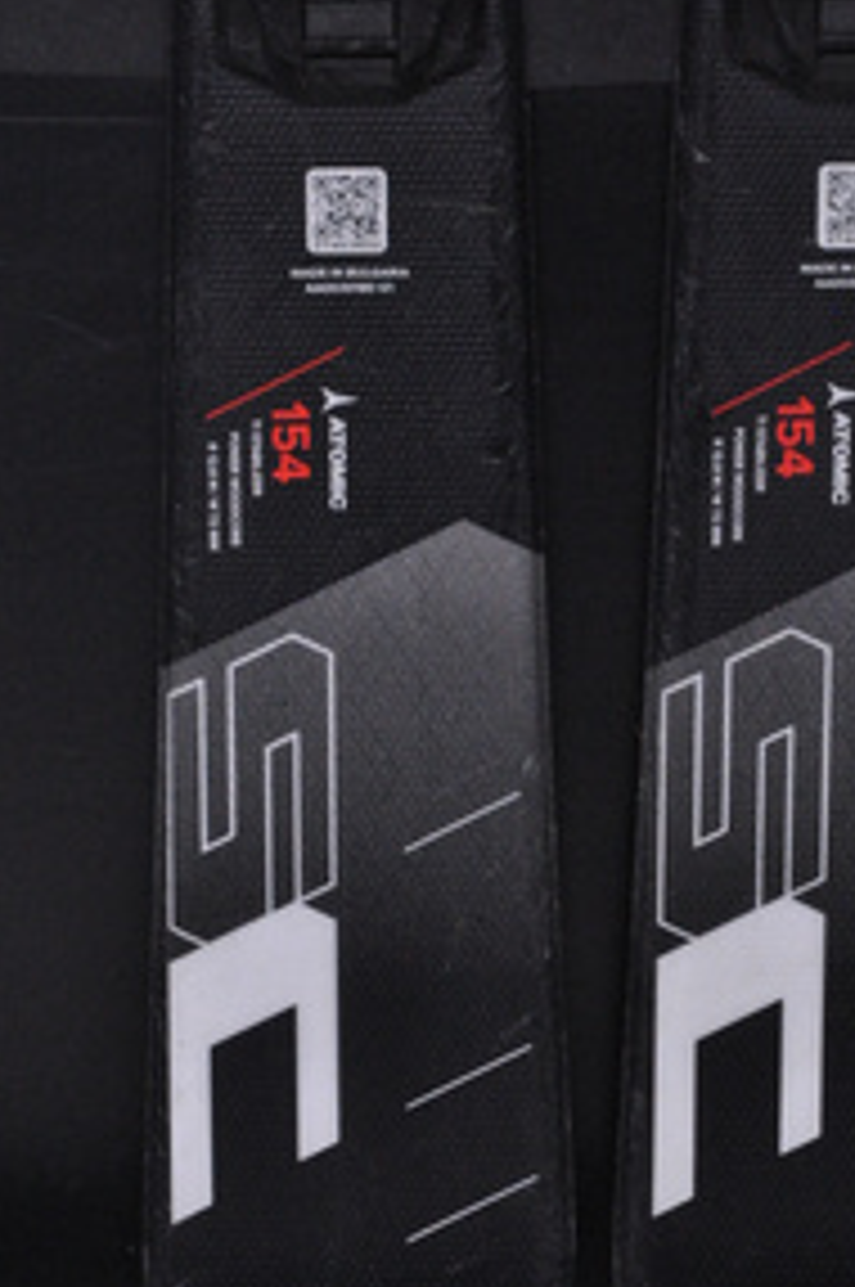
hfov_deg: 6.3
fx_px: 7749
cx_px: 596
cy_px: 387
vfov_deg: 9.5
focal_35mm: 217
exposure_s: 1/125
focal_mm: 92
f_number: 9.5
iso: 3200
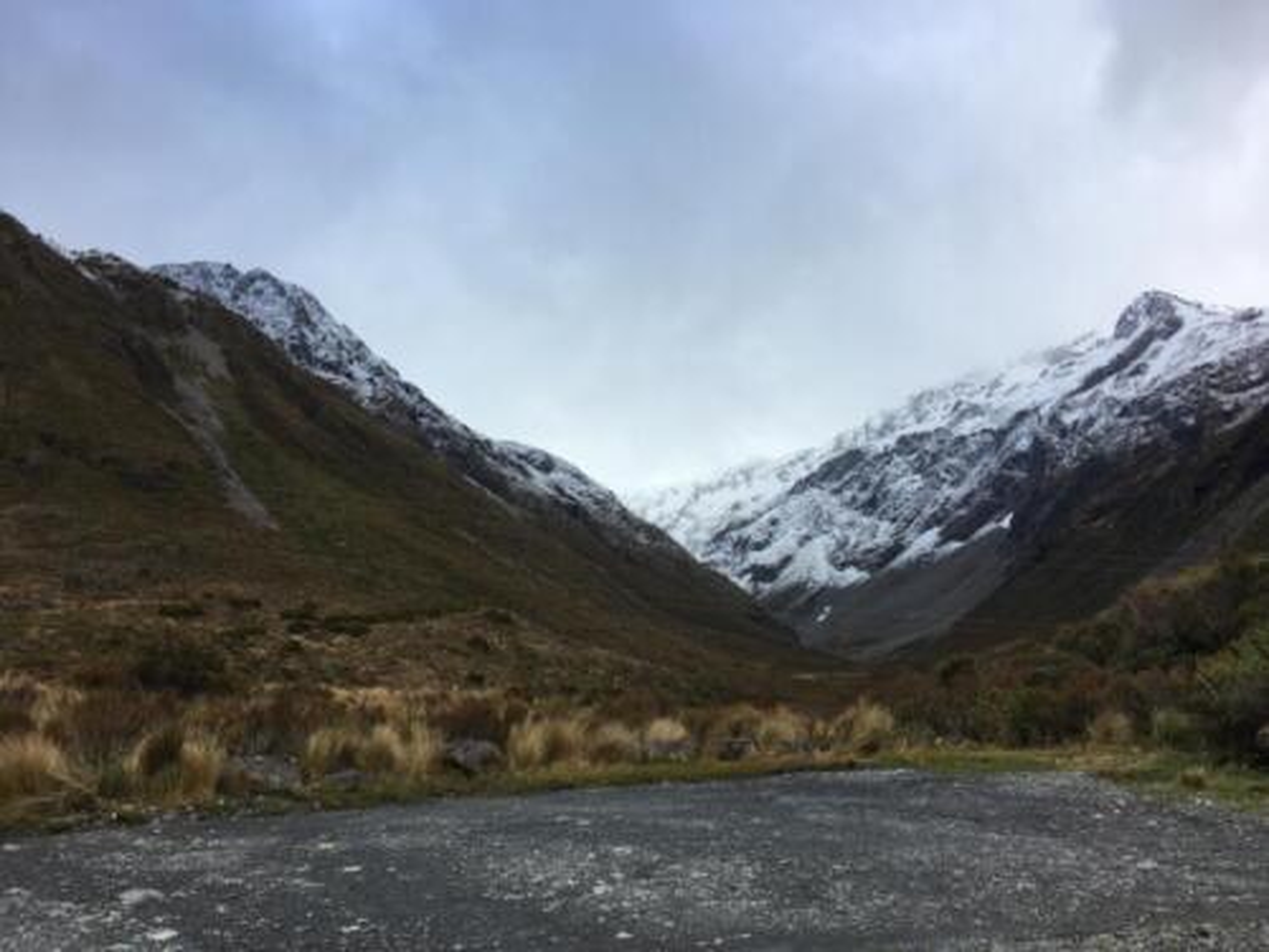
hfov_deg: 61.7
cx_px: 634
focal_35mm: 29
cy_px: 476
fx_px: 1063
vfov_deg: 48.2
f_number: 2.2
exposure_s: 1/364
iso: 25
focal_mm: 4.15
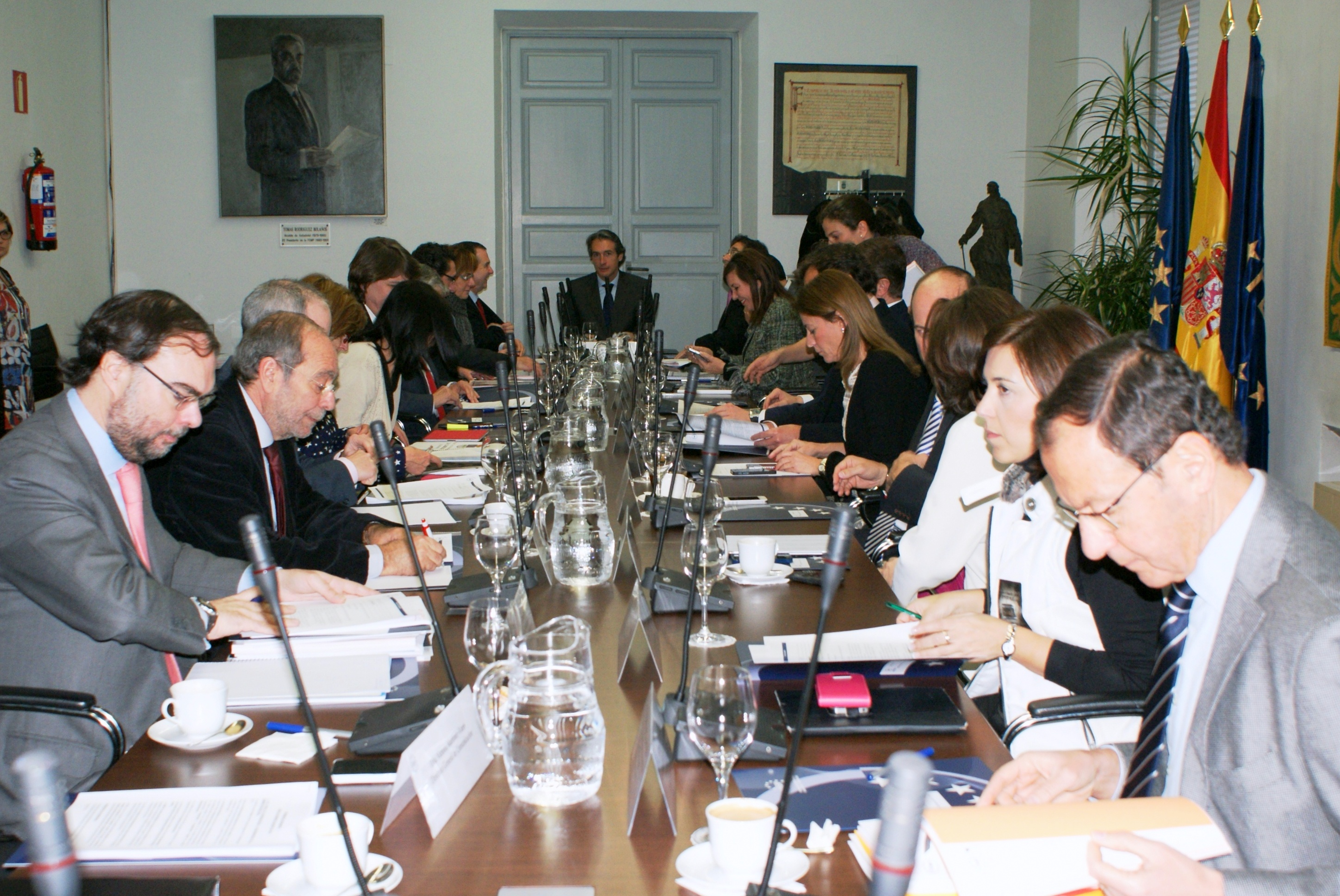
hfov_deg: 49.5
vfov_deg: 34.3
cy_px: 448
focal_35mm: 39
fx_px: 1453
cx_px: 670
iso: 400
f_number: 5.6
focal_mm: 26
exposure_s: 1/60
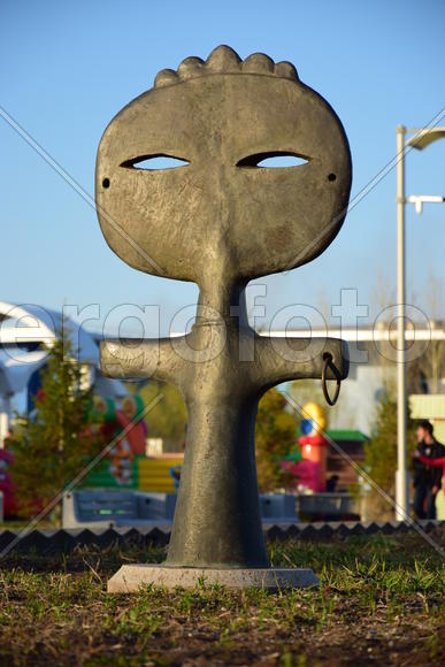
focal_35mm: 158
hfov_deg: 8.7
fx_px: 2918
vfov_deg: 13.0
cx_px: 222
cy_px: 334
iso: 100
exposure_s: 1/200
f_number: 5.6
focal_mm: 105
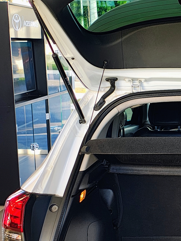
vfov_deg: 24.5
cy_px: 174
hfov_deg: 17.8
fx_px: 551
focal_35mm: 79
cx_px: 215
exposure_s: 1/120
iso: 180
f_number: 1.4
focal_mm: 5.89
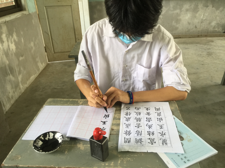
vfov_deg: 48.2
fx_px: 188
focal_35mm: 29
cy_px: 84
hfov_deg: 61.7
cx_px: 112
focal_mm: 4.15
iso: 32
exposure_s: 1/33
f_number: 2.2
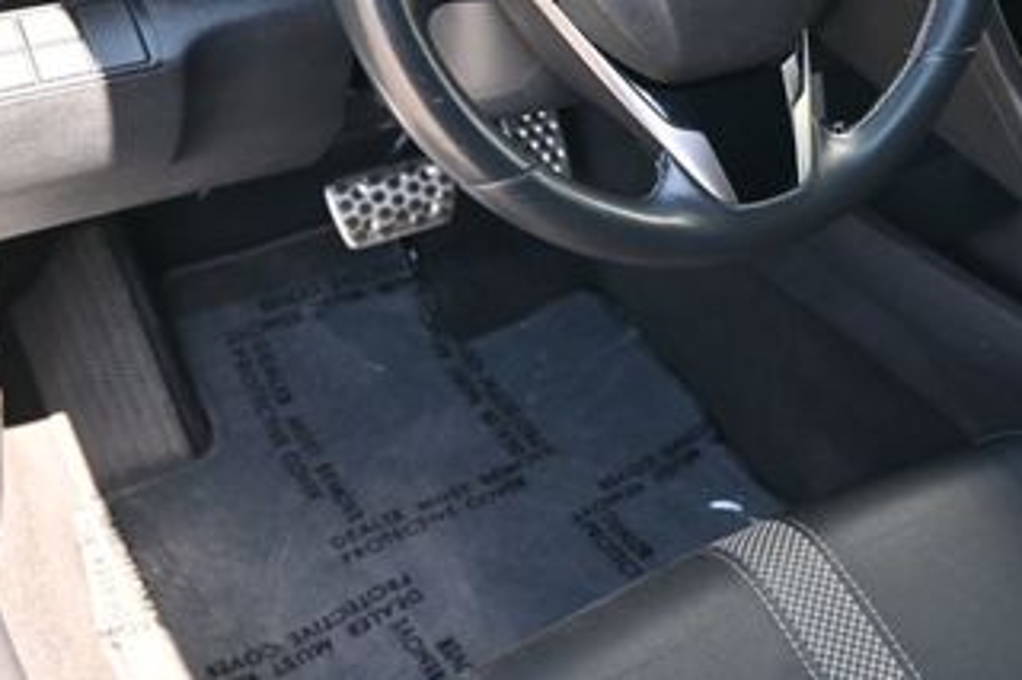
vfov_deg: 23.3
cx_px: 776
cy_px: 118
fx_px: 1617
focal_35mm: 57
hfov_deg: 34.3
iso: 640
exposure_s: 1/125
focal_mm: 19
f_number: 3.8
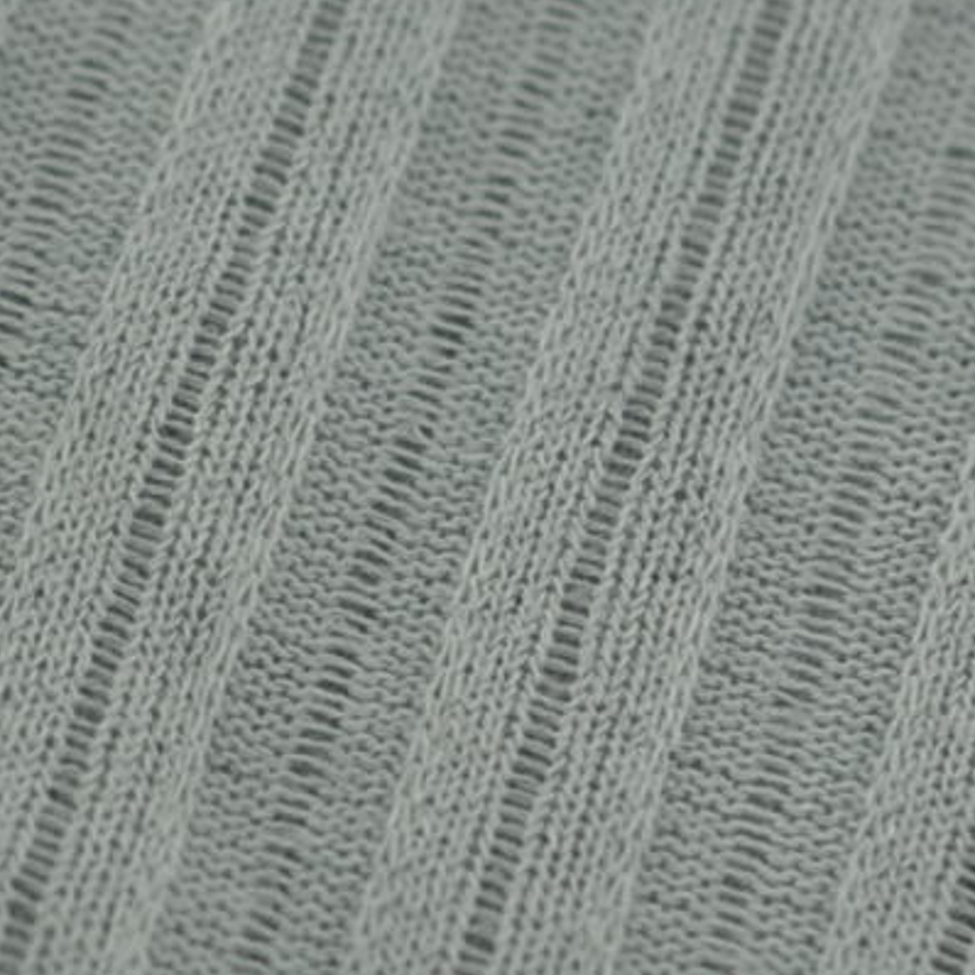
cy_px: 176
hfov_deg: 5.4
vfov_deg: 5.5
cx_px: -906
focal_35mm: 321
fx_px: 10229
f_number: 3.5
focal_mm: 50
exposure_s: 1/250
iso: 100
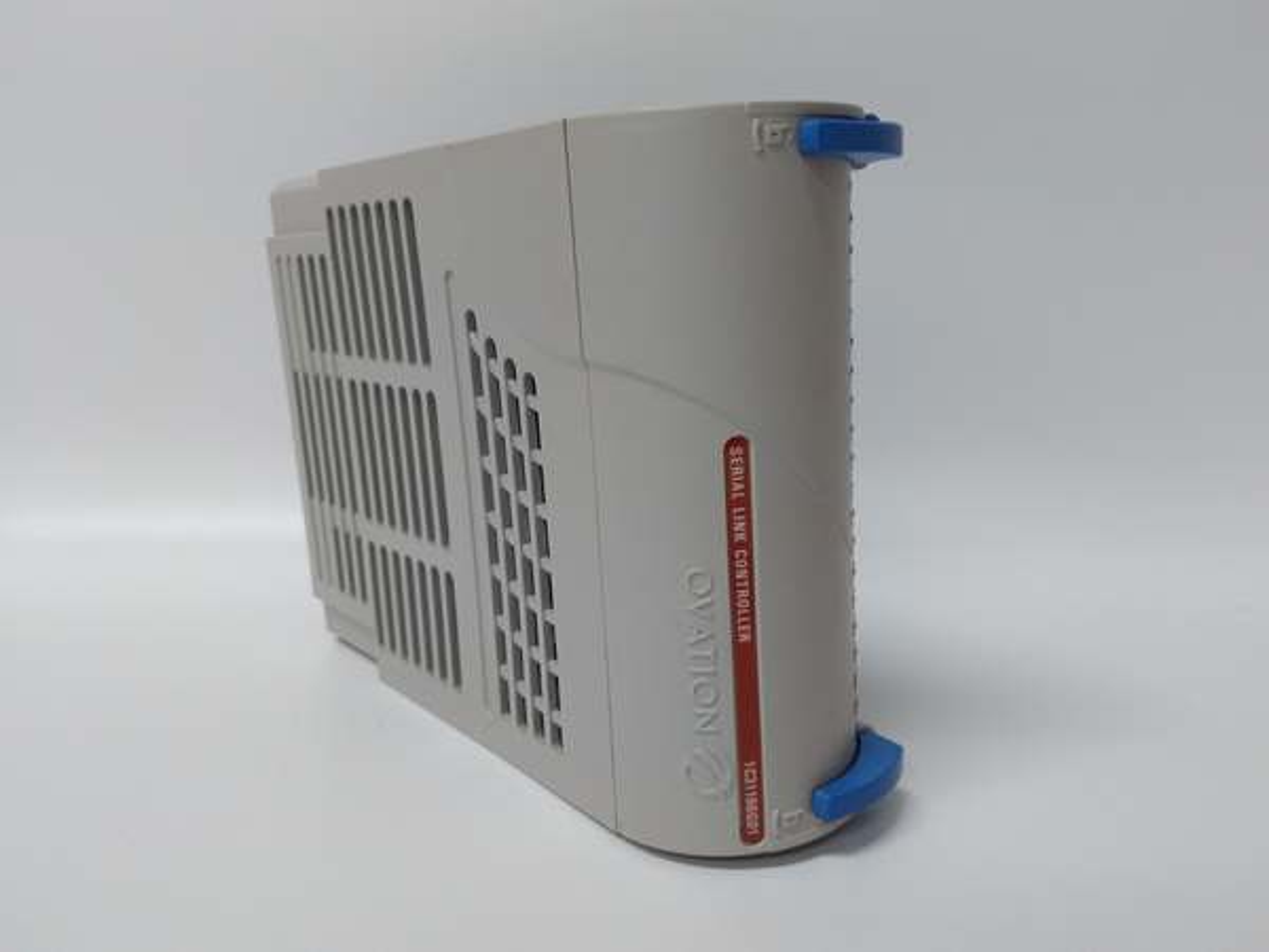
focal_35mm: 27
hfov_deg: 65.3
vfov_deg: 51.4
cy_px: 476
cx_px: 634
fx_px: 990
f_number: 2
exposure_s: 1/33
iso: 182
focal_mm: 3.79
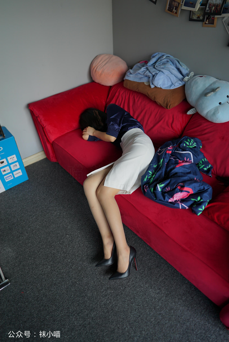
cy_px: 171
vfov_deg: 73.7
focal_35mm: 24
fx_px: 229
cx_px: 114
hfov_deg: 53.2
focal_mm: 24
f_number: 2
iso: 100
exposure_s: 1/200
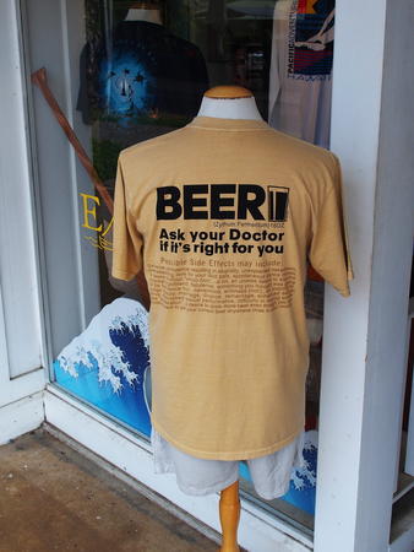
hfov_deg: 34.4
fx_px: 669
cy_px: 276
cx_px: 207
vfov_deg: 44.8
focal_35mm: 42
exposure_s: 1/320
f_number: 3.5
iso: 100
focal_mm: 9
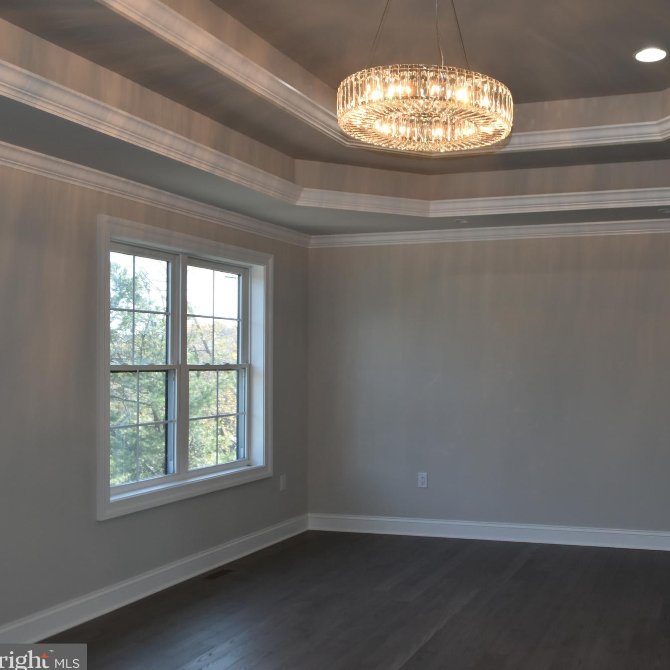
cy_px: 339
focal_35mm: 35
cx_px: 487
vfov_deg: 47.2
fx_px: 766
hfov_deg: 45.9
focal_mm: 18
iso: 720
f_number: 5.6
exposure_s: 1/125
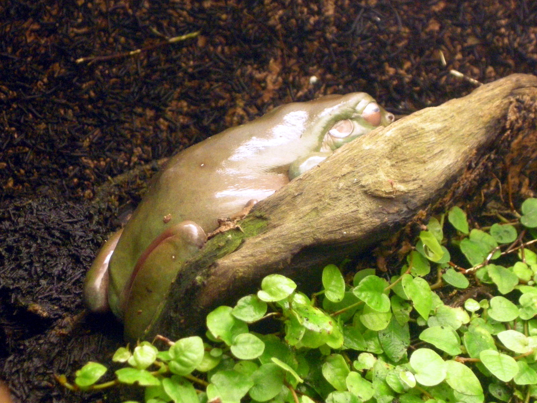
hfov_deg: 17.1
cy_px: 202
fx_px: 1784
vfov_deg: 12.9
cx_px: 268
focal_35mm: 115
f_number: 5.1
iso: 400
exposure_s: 1/31
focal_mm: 24.5
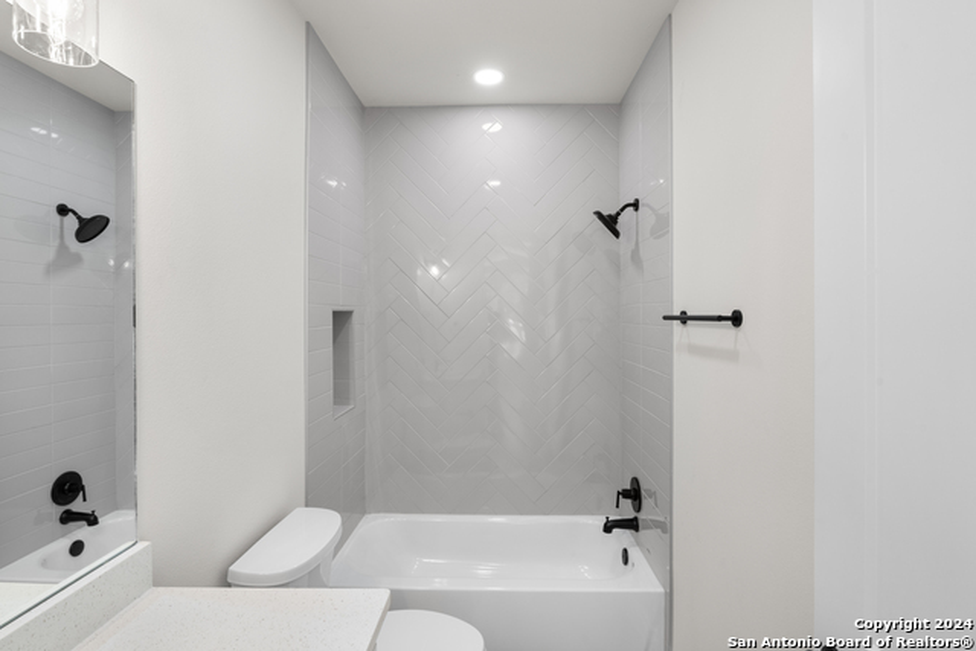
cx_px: 488
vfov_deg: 70.5
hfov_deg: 93.3
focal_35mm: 17
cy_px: 326
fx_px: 461
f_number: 11
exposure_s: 1/15
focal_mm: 17
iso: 320
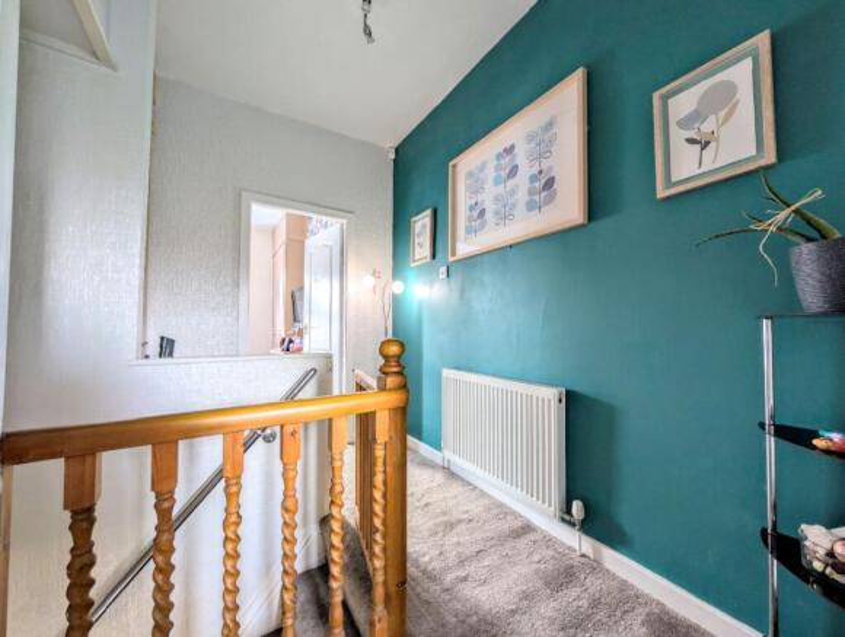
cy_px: 318
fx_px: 293
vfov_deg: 94.7
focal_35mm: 12
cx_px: 422
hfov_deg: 110.4
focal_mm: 2.02
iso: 96
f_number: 1.7
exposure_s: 1/16.7
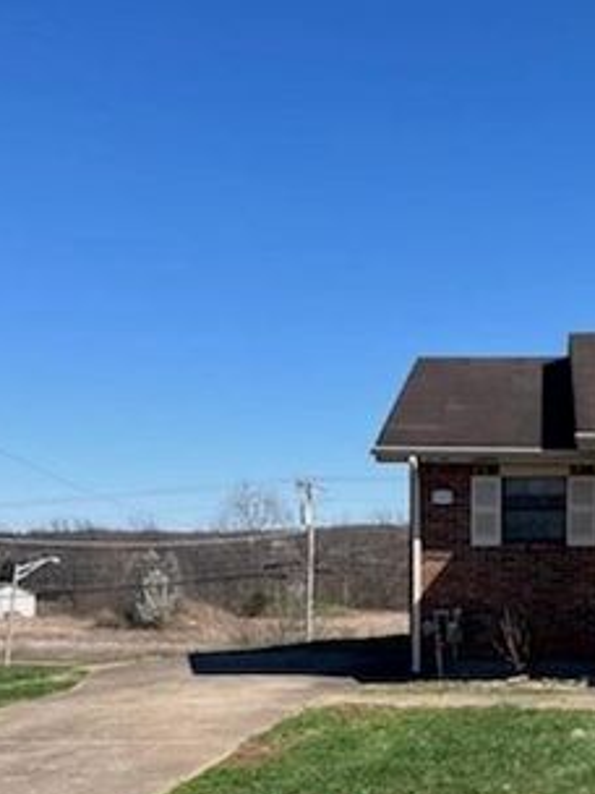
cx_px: 433
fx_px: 1306
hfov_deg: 25.4
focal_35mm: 57
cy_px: 618
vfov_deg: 33.0
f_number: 1.6
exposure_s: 1/3215
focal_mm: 5.1
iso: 50
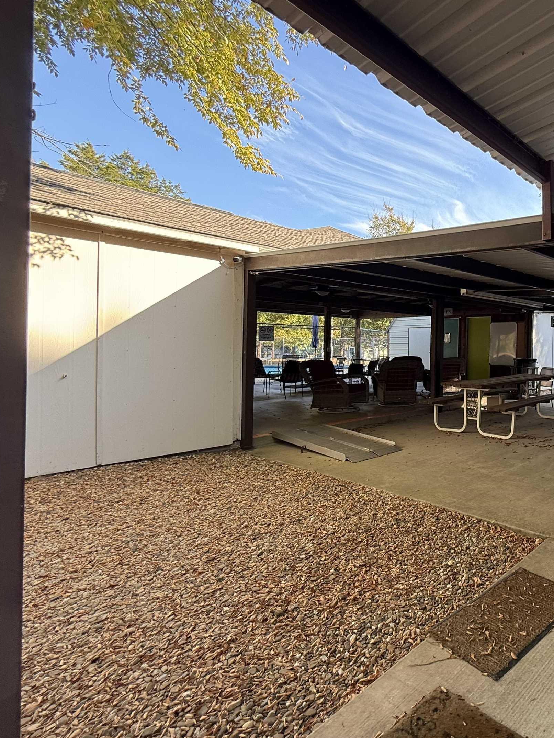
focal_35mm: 20
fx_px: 427
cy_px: 346
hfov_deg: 55.8
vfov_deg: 81.6
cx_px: 512
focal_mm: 2.22
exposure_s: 1/120
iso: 64
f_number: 2.2
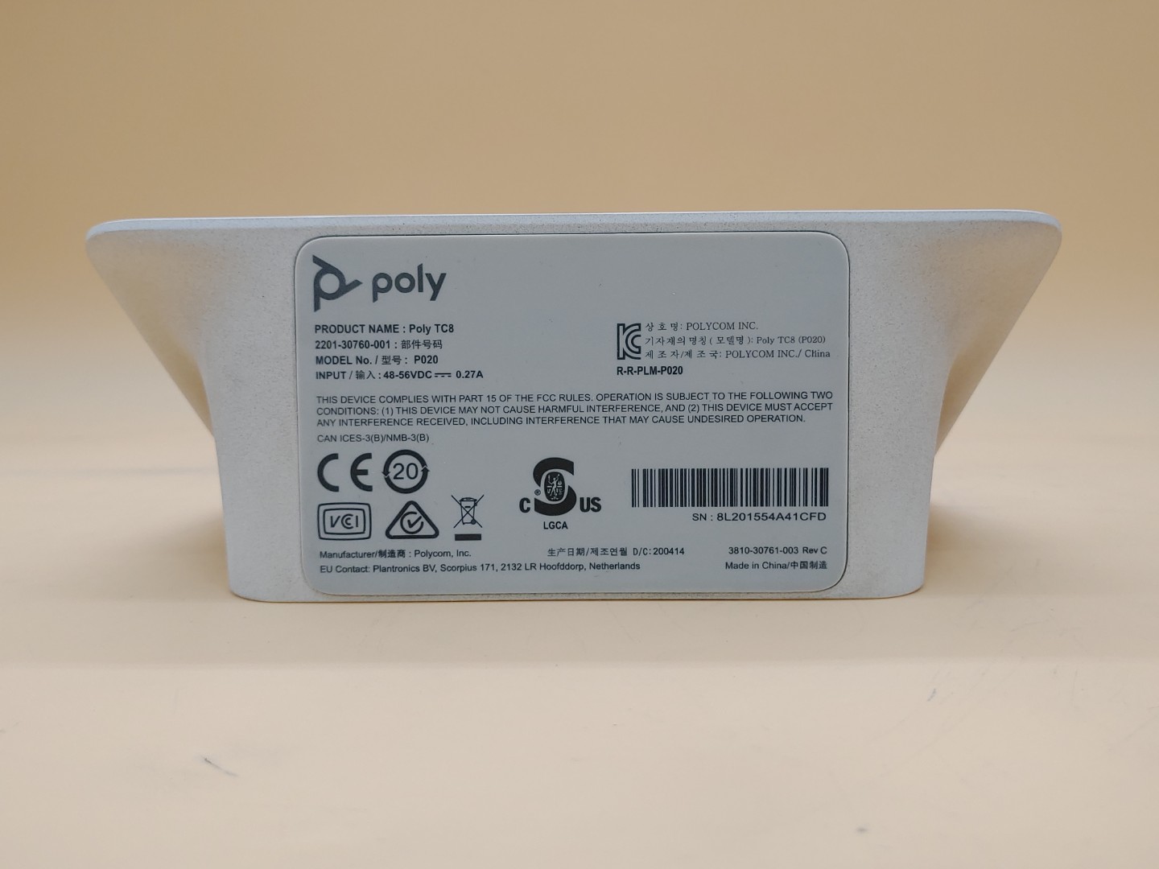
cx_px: 580
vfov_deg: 45.4
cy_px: 434
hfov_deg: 58.4
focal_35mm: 31
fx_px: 1038
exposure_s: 1/117
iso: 50
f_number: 1.8
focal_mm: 4.36
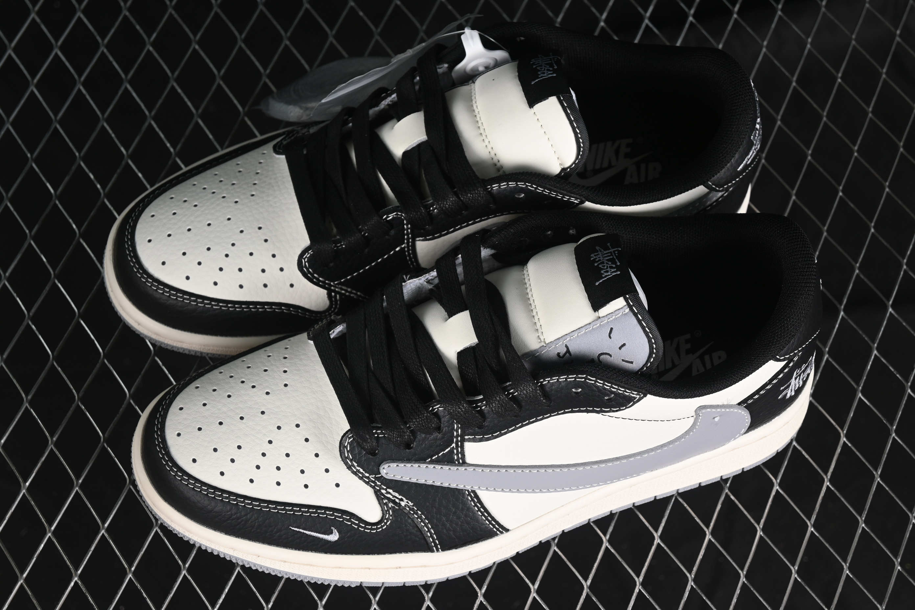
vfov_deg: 18.2
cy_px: 305
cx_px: 458
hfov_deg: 27.0
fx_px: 1906
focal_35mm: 75
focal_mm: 50
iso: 160
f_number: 6.3
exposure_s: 1/60
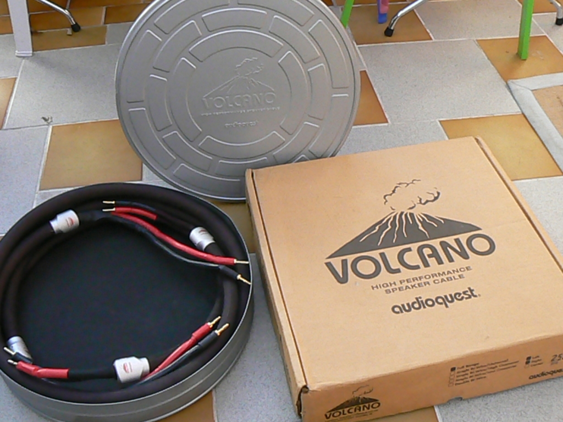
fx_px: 586
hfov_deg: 51.4
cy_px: 211
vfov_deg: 39.7
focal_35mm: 36
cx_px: 282
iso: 800
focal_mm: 6
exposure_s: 1/320
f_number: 5.6
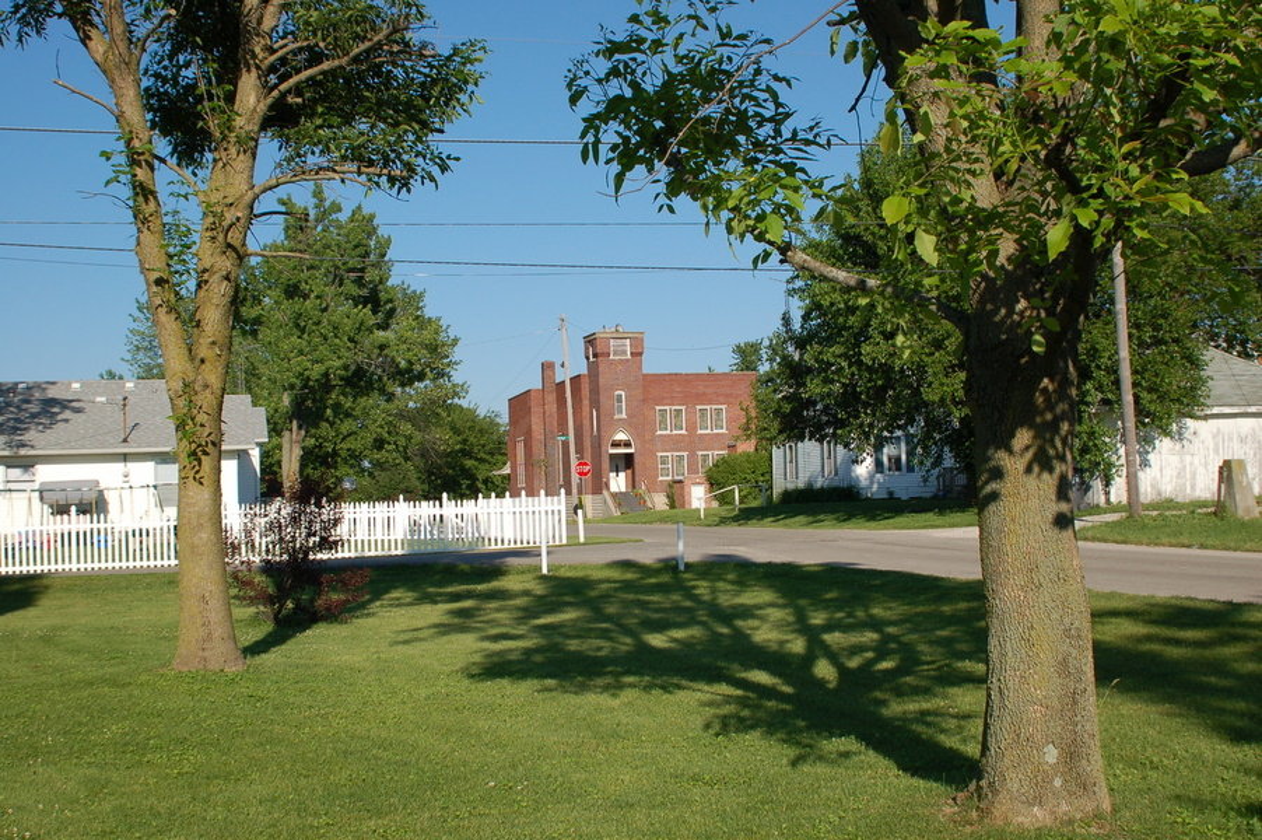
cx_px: 631
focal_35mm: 48
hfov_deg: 41.1
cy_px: 420
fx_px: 1681
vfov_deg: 28.0
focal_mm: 32
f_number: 10
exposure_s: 1/400
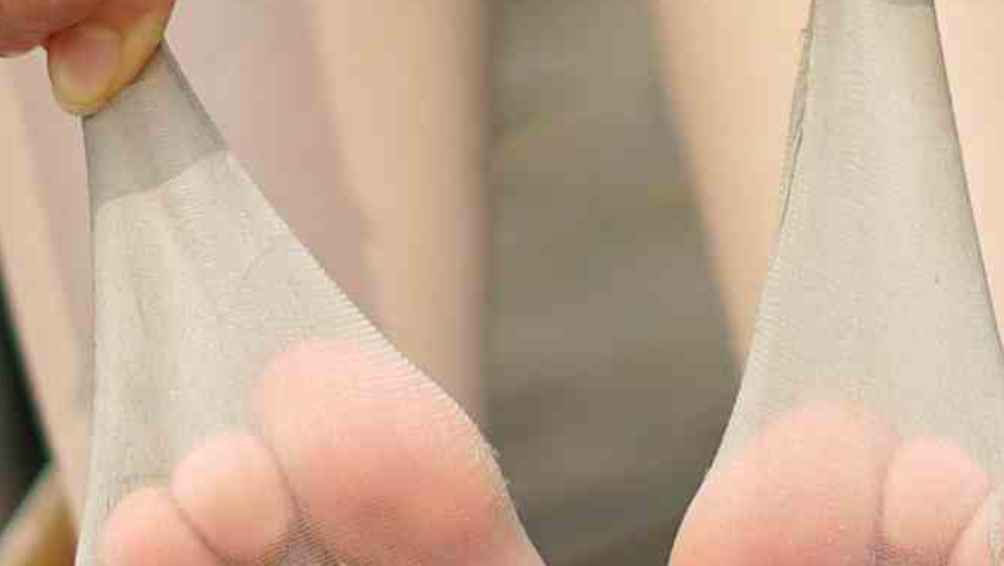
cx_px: 516
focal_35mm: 331
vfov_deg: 3.7
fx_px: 8815
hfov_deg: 6.5
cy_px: 4
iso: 250
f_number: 2.2
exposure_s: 1/8000
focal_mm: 50
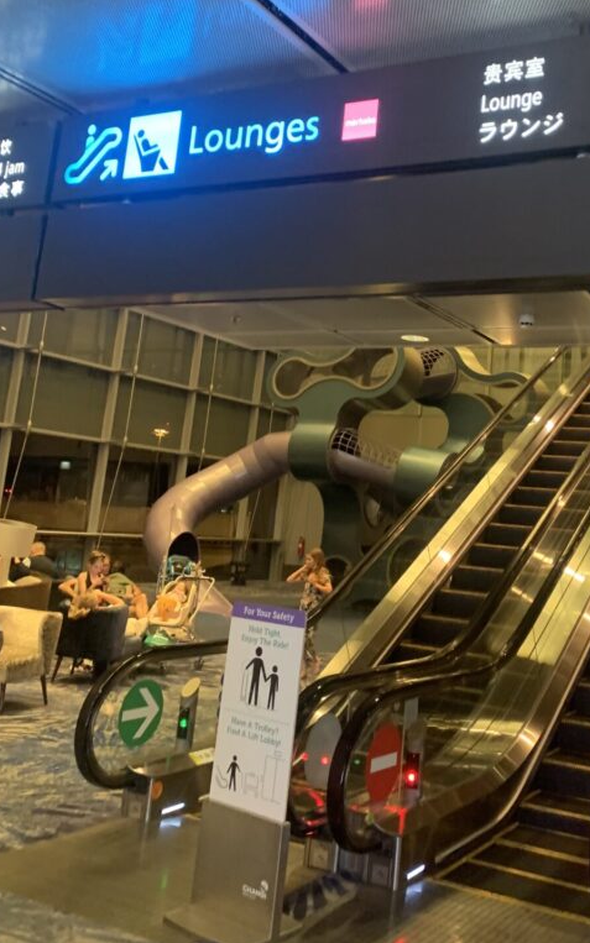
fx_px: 952
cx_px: 423
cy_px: 334
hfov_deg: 33.9
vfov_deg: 52.0
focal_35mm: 37
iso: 400
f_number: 1.8
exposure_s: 1/26
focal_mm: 4.25
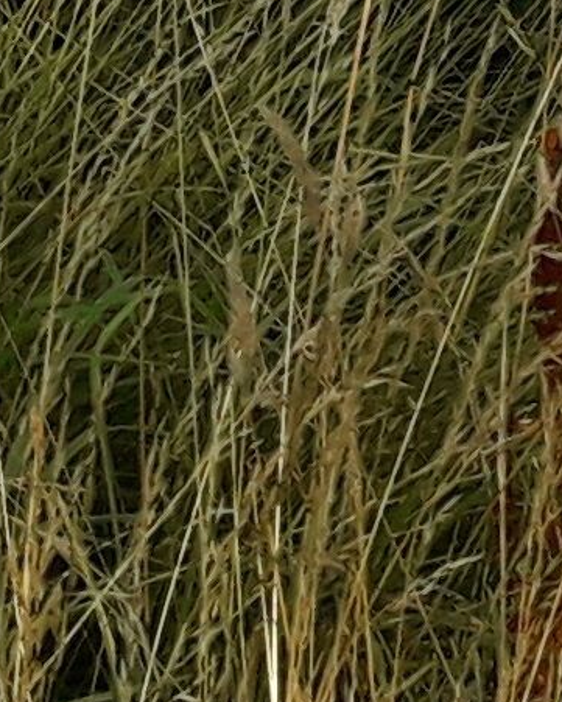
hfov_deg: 6.2
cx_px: 107
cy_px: -1600
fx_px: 5196
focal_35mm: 250
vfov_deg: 6.8
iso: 40
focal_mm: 3.7
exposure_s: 1/930
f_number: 1.9
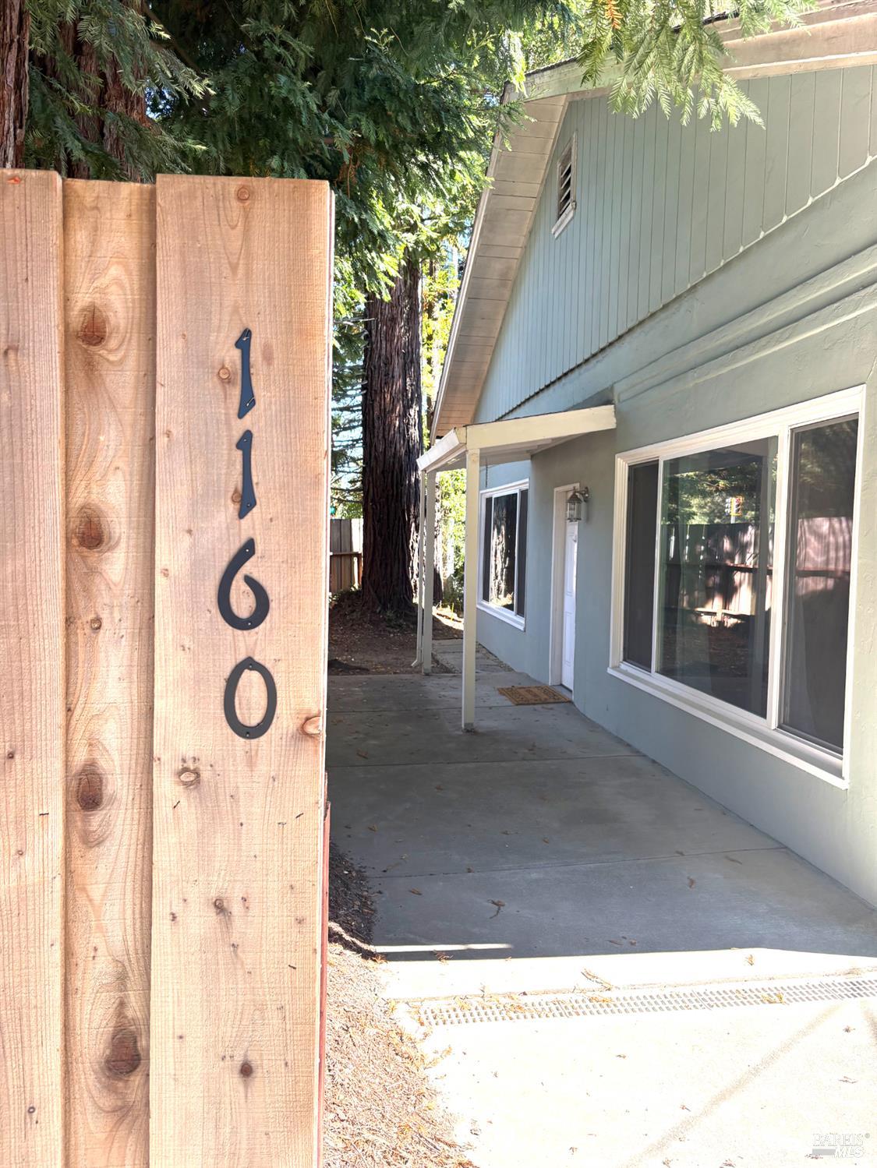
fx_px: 878
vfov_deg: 67.3
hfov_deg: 53.1
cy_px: 584
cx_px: 438
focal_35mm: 26
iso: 64
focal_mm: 5.96
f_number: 1.6
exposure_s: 1/395
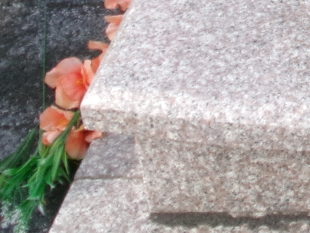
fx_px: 1200
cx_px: 528
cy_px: -156
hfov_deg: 13.5
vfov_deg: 10.5
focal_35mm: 134
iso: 100
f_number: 10.8
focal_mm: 5.1
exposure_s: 1/56
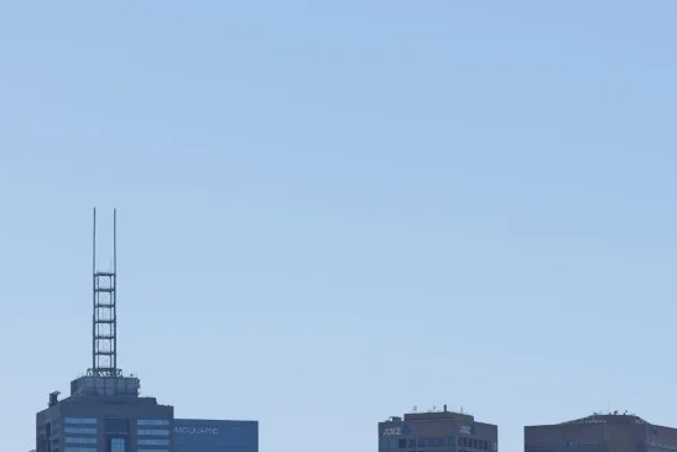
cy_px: 568
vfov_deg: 6.1
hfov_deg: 9.1
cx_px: 441
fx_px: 4232
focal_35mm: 225
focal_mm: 76
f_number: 7.1
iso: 100
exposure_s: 1/320
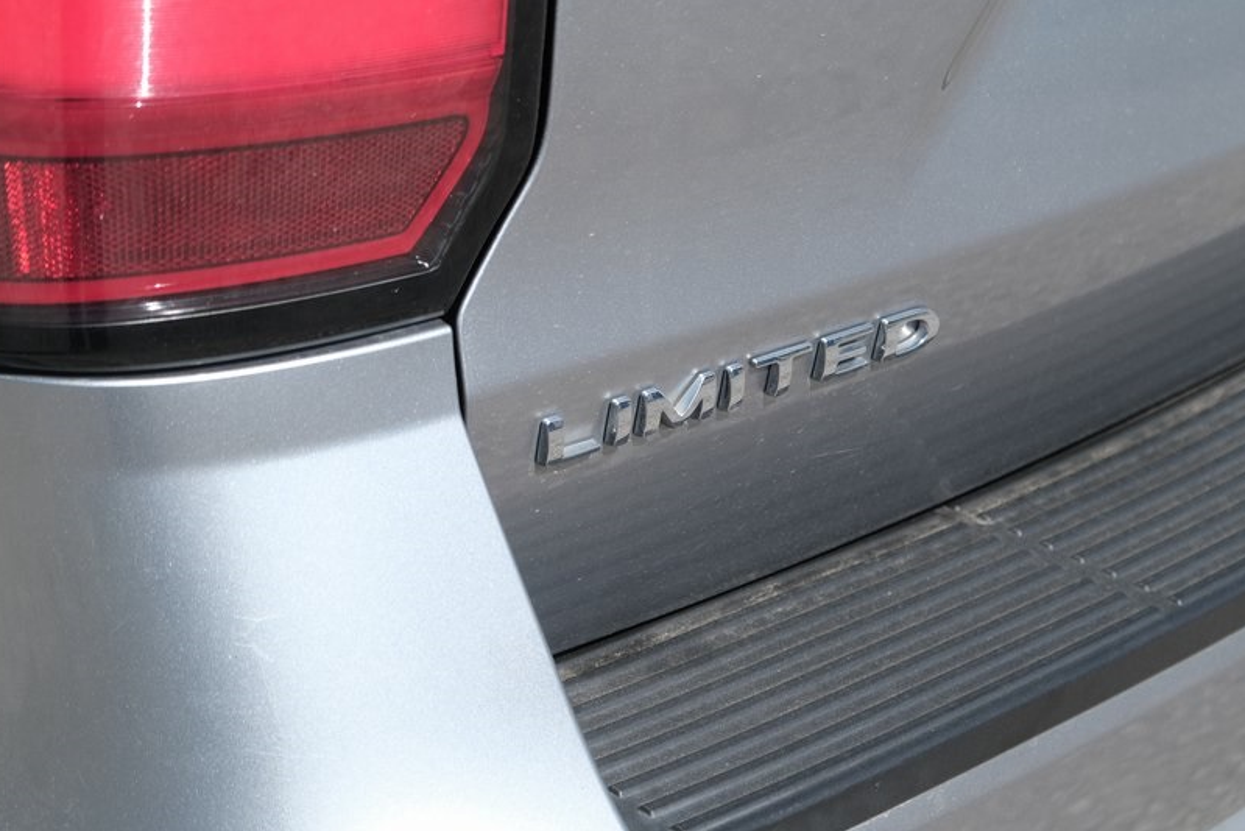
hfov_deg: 24.7
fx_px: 2836
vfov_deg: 16.7
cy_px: 417
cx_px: 728
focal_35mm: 82
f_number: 5
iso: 160
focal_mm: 42.5
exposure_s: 1/800
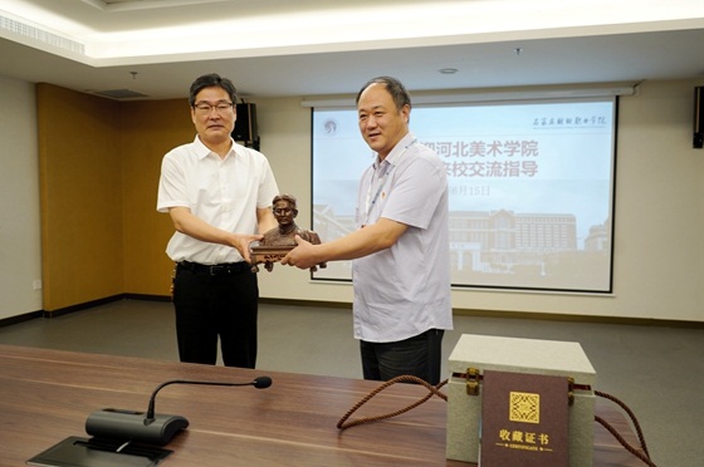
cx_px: 352
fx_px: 547
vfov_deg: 46.3
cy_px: 234
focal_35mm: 28
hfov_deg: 65.5
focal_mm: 28
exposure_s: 1/30
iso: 100
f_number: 3.5
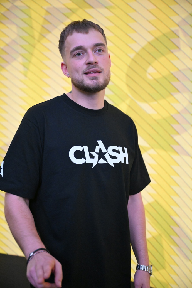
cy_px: 144
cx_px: 96
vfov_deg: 44.5
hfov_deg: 30.5
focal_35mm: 44
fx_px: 352
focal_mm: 44
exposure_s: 1/2500
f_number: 2.8
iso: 10000
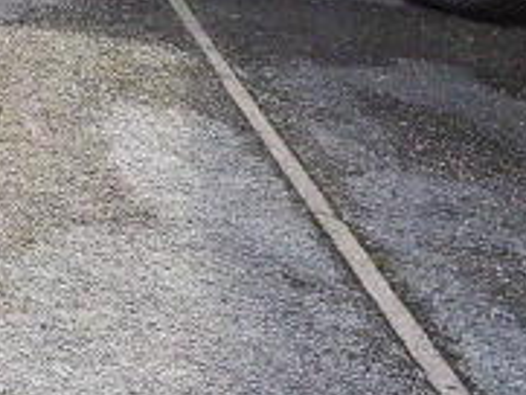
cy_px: -453
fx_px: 1201
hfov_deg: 13.1
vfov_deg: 14.6
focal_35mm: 79
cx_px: -898
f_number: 7.1
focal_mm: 7
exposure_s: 1/800
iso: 1600
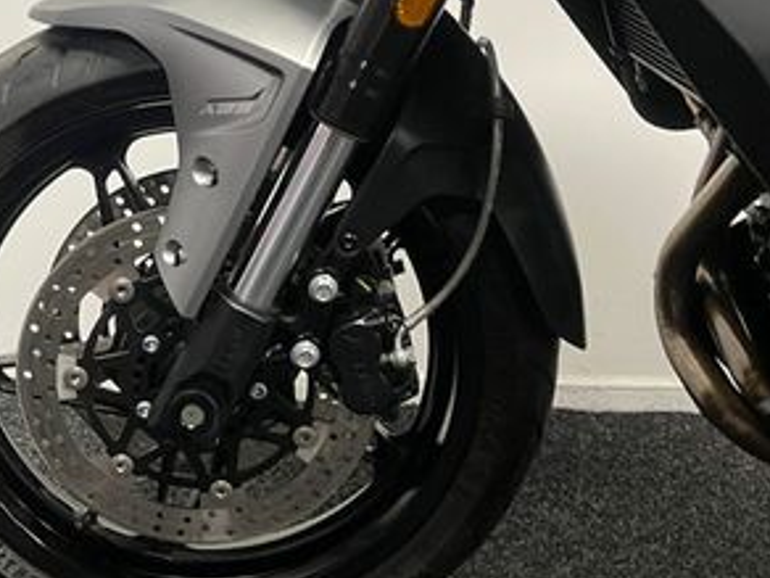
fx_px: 1268
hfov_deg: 33.1
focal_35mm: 57
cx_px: 190
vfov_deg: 25.7
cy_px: 311
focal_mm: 5.1
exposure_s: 1/50
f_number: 1.6
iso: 200
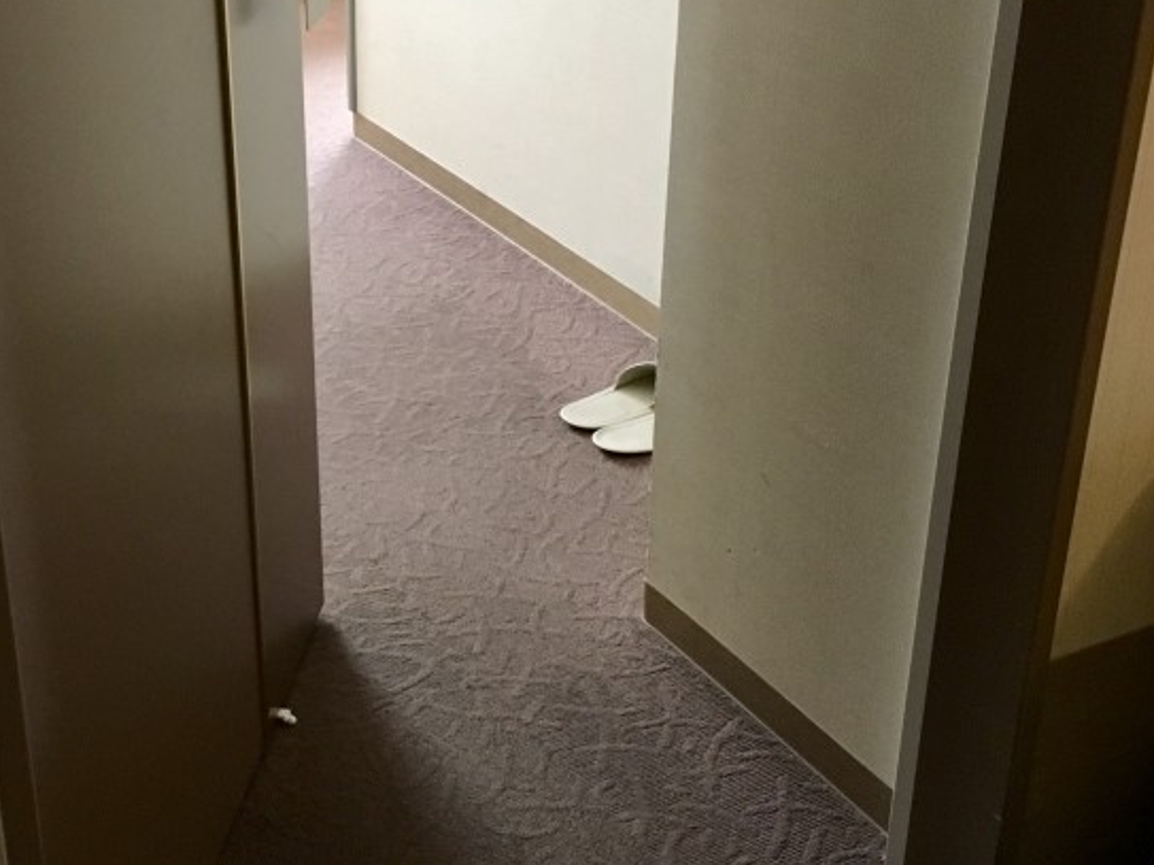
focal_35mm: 57
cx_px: 343
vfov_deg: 25.6
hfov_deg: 33.4
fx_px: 1900
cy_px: 412
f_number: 2.2
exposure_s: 1/15
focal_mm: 4.15
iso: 200
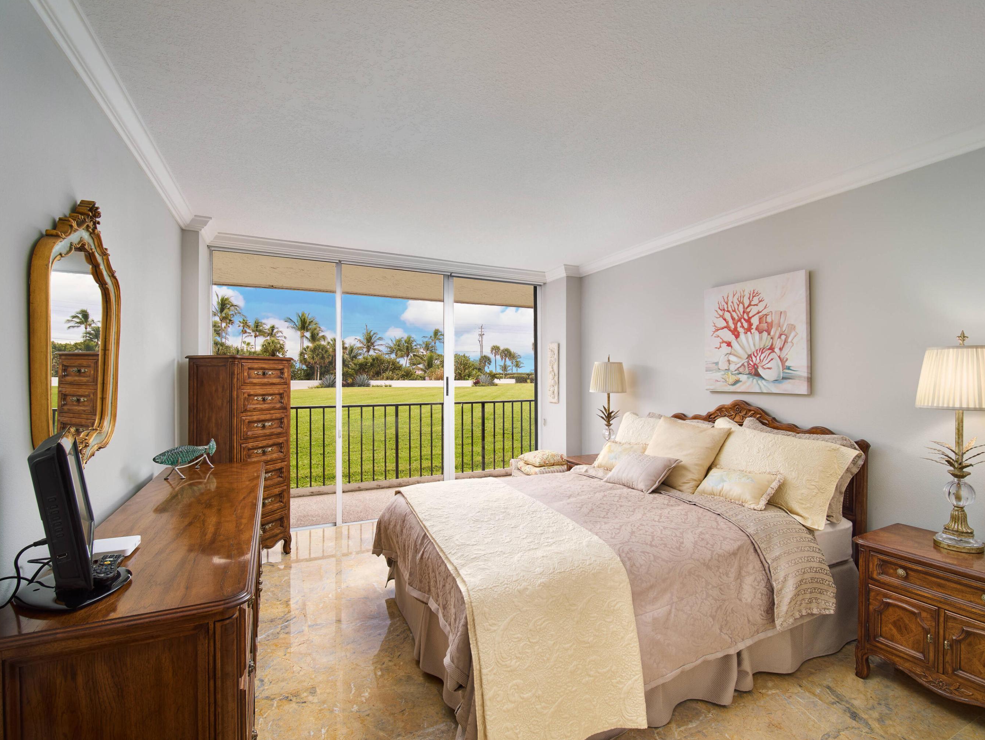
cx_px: 508
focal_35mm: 15
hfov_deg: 98.1
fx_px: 427
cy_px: 382
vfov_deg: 81.8
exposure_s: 1/250
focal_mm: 7
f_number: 4
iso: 100
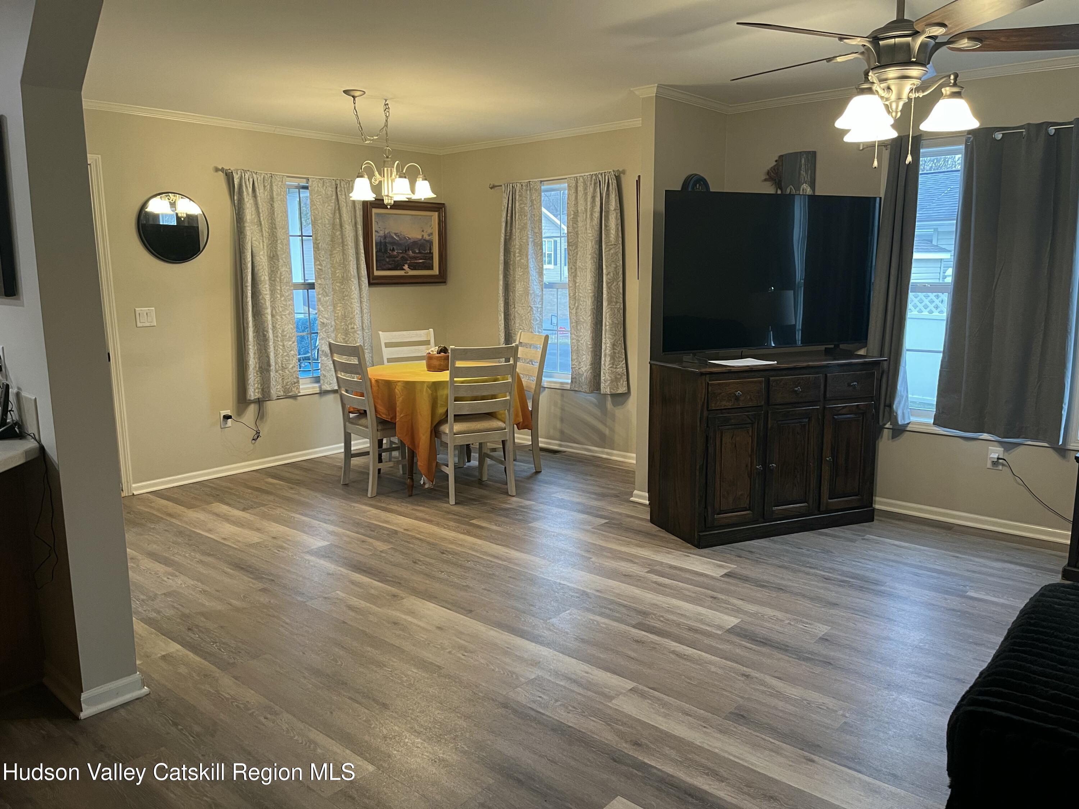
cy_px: 404
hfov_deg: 67.3
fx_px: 810
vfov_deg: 53.1
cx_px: 540
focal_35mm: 26
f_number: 1.6
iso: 250
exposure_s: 1/60
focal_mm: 5.1
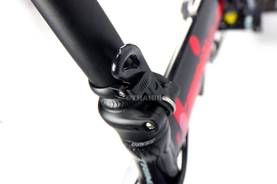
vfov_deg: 32.6
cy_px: 92
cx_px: 138
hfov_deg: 47.4
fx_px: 315
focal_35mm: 41
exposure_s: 1/60
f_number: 4.4
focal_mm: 27.1
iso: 200
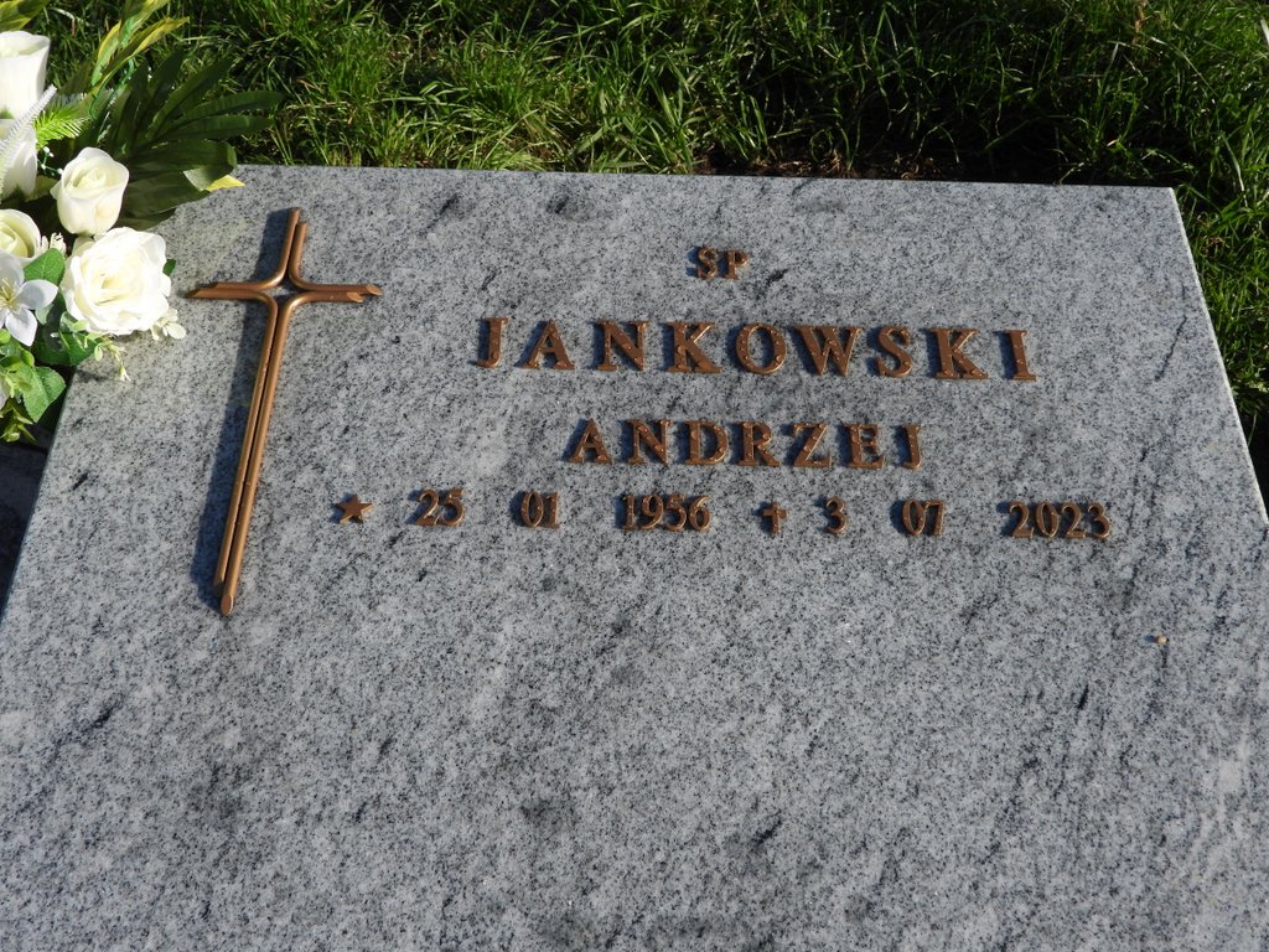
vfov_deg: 35.1
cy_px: 476
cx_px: 634
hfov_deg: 45.8
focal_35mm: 41
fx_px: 1503
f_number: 3.2
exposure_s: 1/1600
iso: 100
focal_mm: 7.4
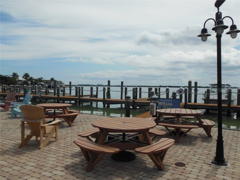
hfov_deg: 61.7
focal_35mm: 29
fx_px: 201
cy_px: 90
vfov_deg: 48.2
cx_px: 120
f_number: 6.7
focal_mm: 5.2
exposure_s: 1/800
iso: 125
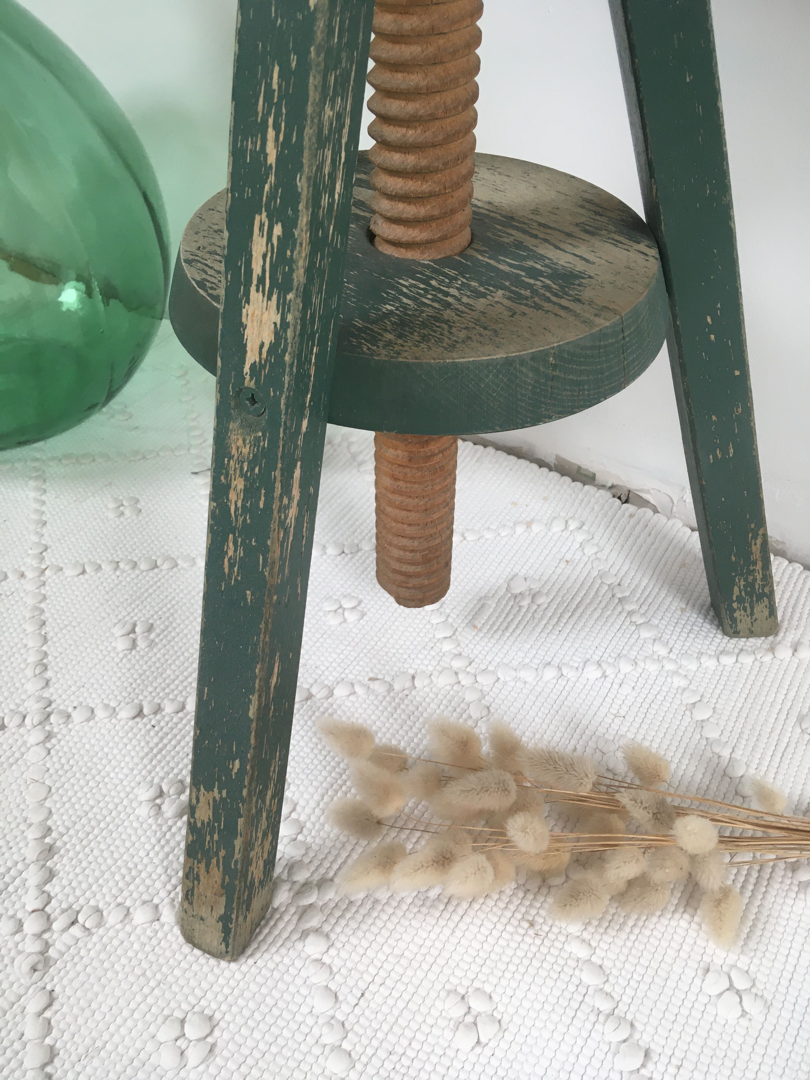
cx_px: 405
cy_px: 540
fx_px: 905
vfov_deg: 61.7
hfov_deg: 48.2
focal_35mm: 29
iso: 32
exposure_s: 1/33
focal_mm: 4.15
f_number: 2.2
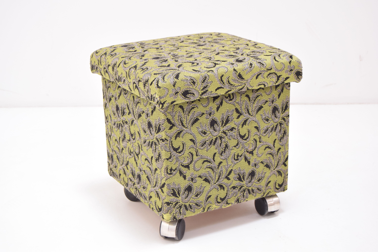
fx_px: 709
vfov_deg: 20.2
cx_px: 189
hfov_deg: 29.8
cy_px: 126
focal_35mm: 68
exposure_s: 1/160
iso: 1600
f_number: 6.3
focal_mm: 45
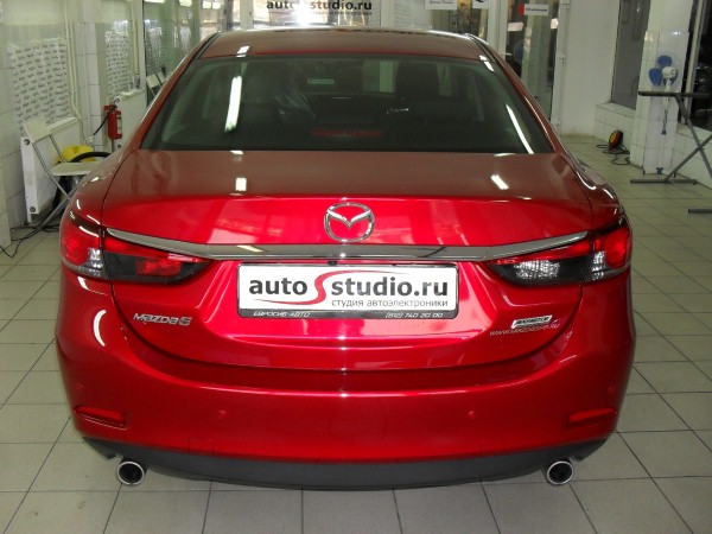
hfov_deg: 52.6
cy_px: 267
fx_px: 720
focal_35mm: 35
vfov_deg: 40.7
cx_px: 356
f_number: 3.2
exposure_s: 1/45
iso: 160
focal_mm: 6.3
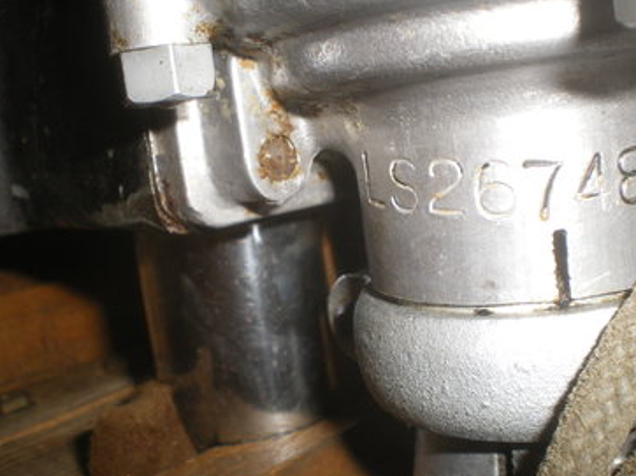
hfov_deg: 44.8
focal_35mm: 42
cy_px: 232
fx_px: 771
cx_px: 314
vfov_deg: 34.3
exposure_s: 1/50
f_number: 4.6
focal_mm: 6.3
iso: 200
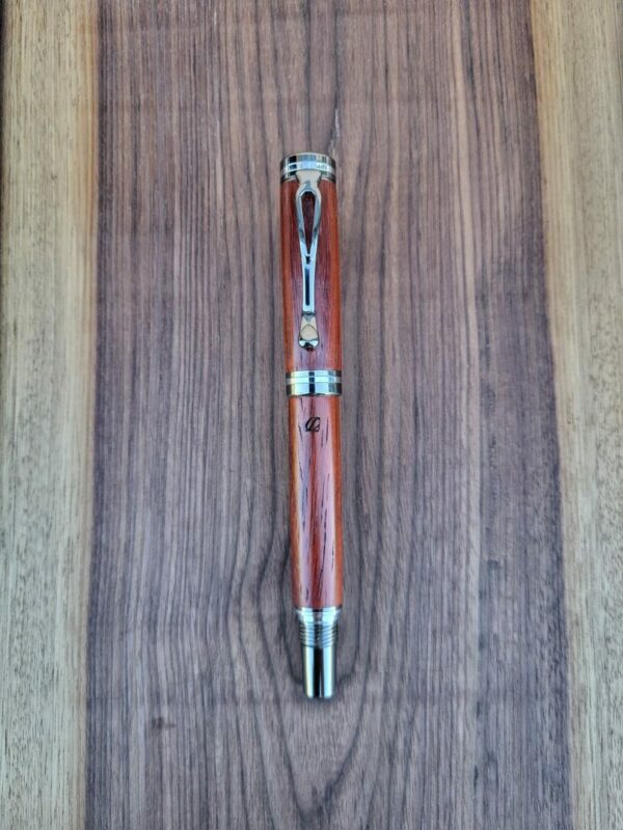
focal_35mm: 26
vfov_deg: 67.3
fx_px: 624
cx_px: 312
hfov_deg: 53.1
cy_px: 415
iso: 100
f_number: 1.8
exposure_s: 1/100
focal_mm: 5.4
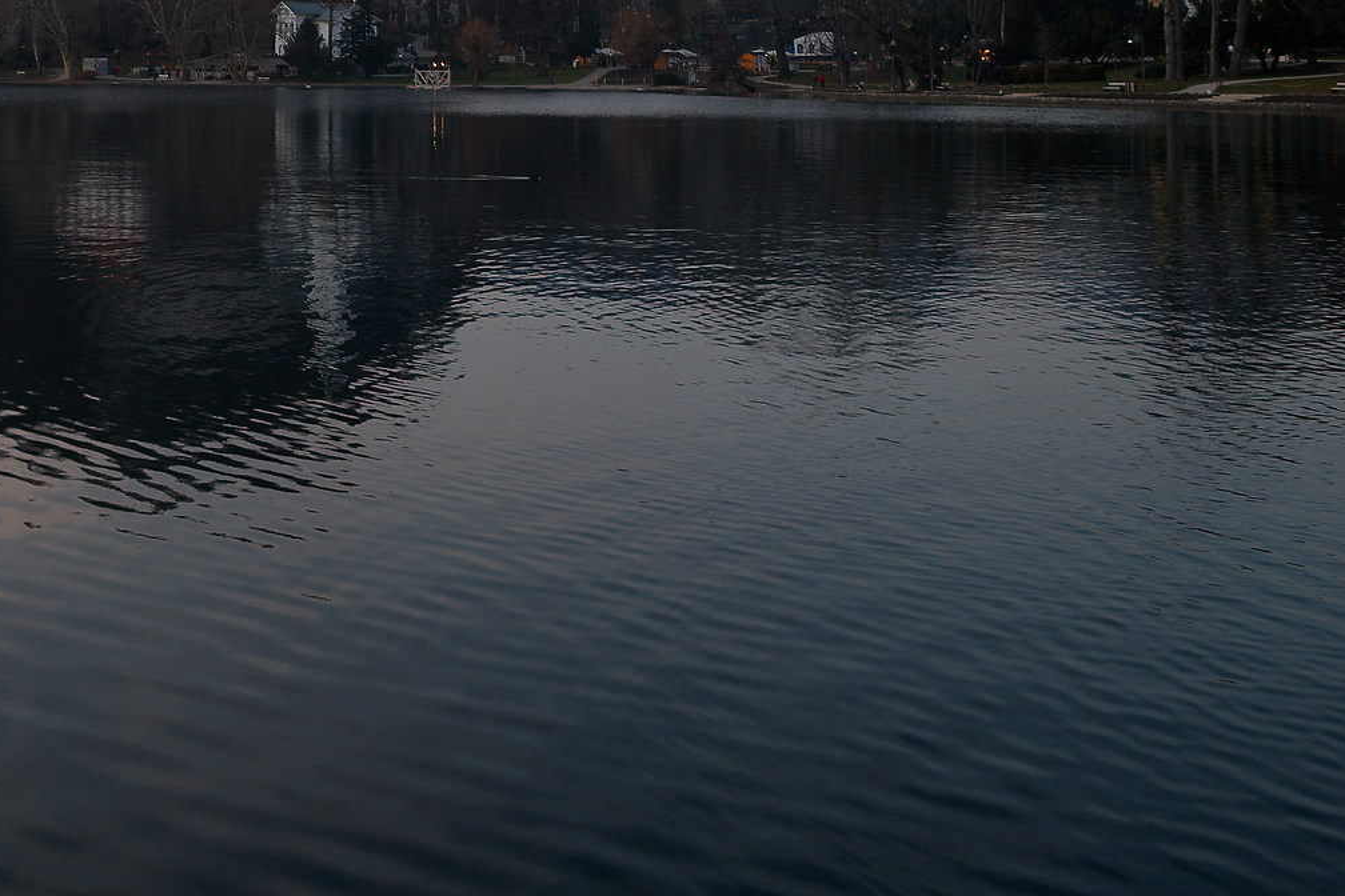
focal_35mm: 50
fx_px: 1868
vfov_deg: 25.6
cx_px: 141
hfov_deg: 37.1
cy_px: -11
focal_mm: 14
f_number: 5.6
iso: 200
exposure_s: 1/60
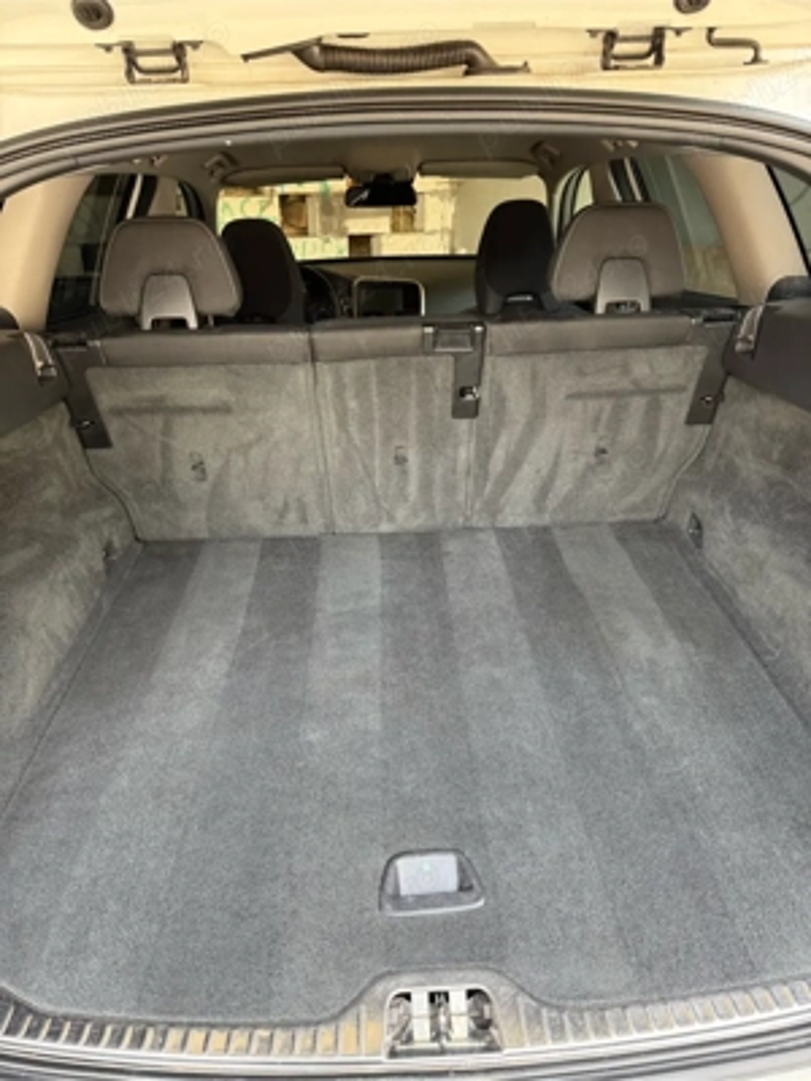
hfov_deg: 56.8
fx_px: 750
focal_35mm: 24
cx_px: 406
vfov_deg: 71.6
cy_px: 540
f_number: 1.78
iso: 250
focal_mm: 6.76
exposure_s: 1/60
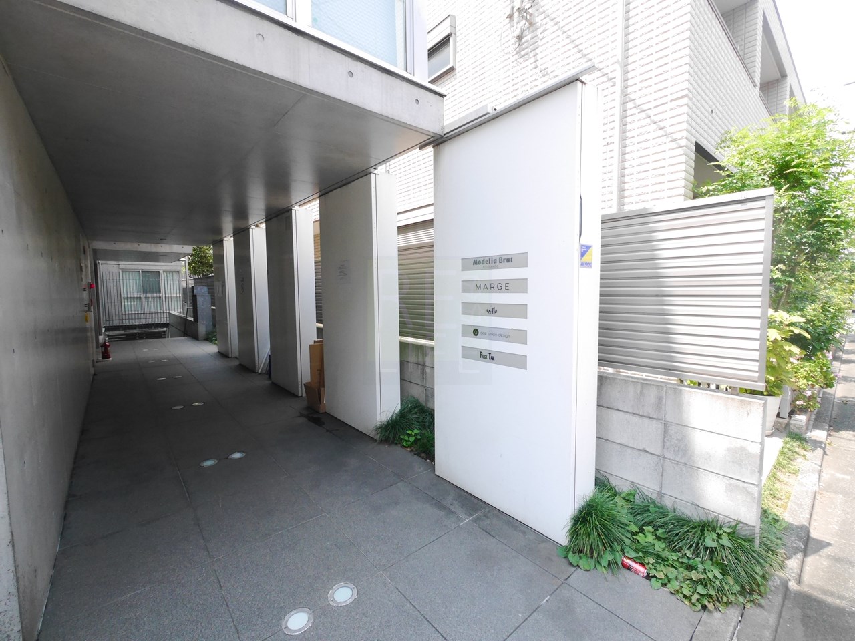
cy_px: 320
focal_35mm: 16
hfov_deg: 94.5
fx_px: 395
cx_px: 428
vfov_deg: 78.1
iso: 1600
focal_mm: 8
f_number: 8
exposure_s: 1/500
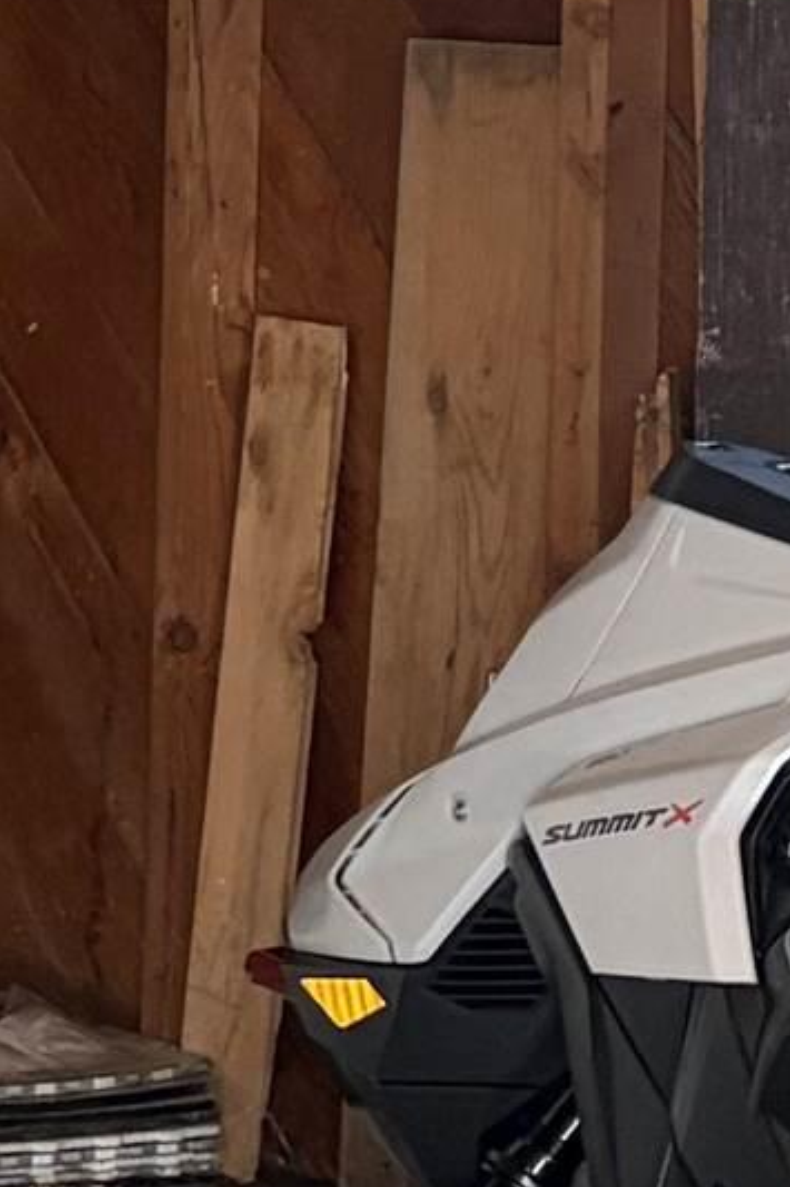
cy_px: 180
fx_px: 5138
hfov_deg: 7.7
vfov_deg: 13.1
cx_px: -1502
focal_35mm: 156
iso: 200
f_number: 1.6
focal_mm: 5.96
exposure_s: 1/60
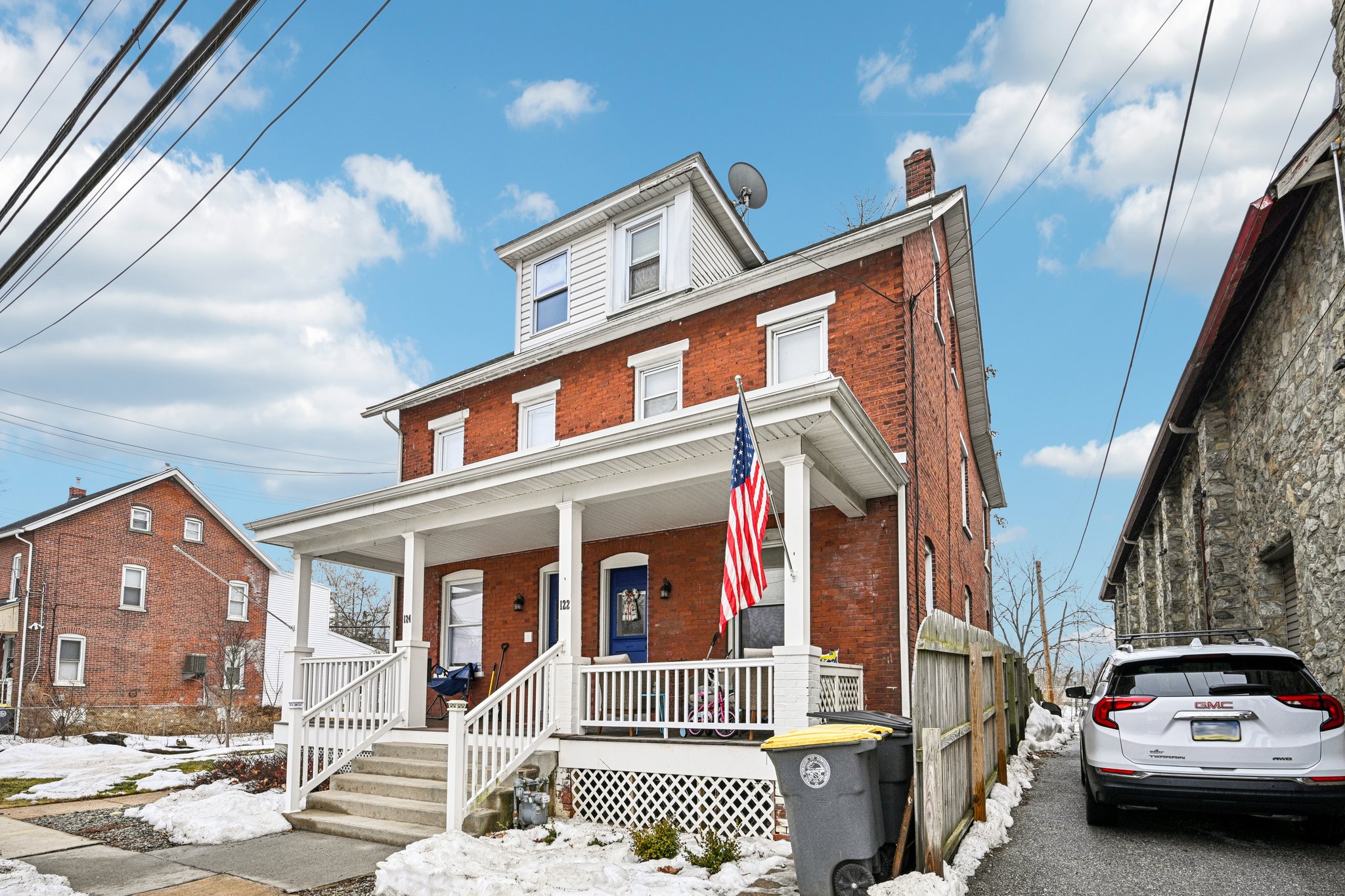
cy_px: 448
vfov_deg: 73.7
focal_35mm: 16
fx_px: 598
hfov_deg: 96.7
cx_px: 672
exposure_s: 1/500
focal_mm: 16
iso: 400
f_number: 8
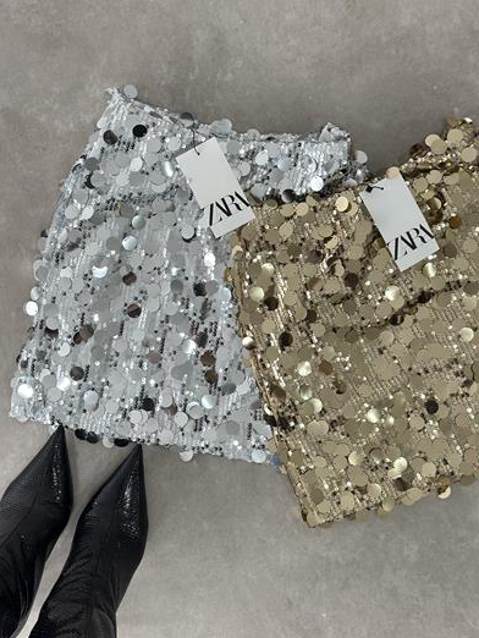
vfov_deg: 38.9
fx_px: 903
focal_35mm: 49
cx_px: 237
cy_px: 321
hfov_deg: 29.7
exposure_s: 1/118
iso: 125
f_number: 1.78
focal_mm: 6.86
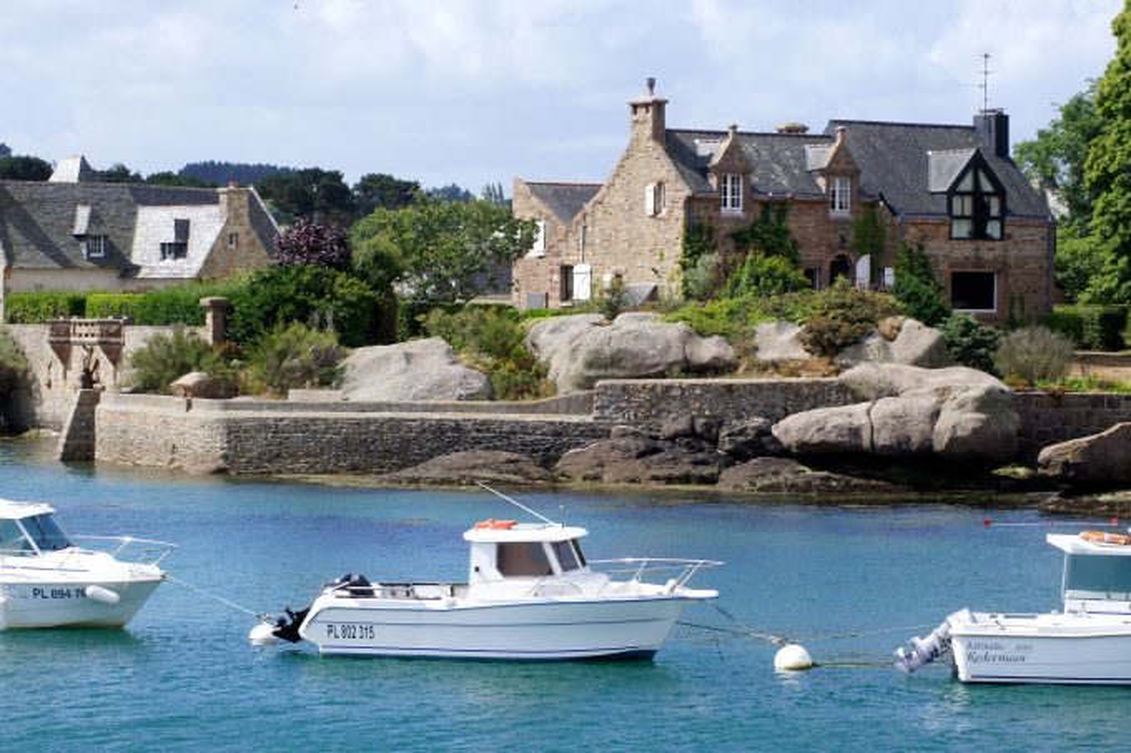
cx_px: 566
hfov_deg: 22.6
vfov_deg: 15.2
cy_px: 376
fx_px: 2827
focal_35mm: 90
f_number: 11
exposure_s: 1/160
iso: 100
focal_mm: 60
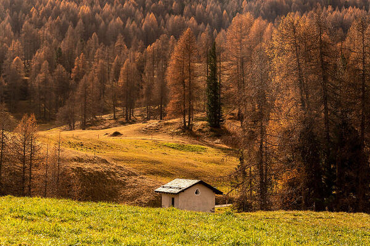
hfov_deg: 21.9
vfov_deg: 14.7
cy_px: 123
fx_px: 956
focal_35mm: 93
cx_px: 185
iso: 100
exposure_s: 1/100
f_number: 10
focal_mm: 62
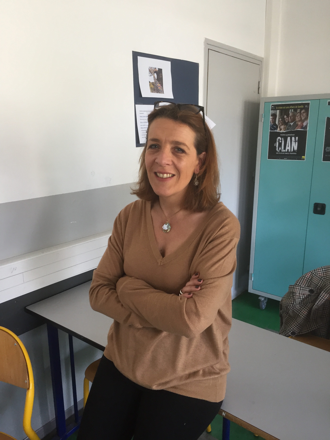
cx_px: 165
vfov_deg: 61.7
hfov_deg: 48.2
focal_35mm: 29
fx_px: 369
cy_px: 220
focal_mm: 4.15
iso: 50
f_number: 2.2
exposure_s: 1/33
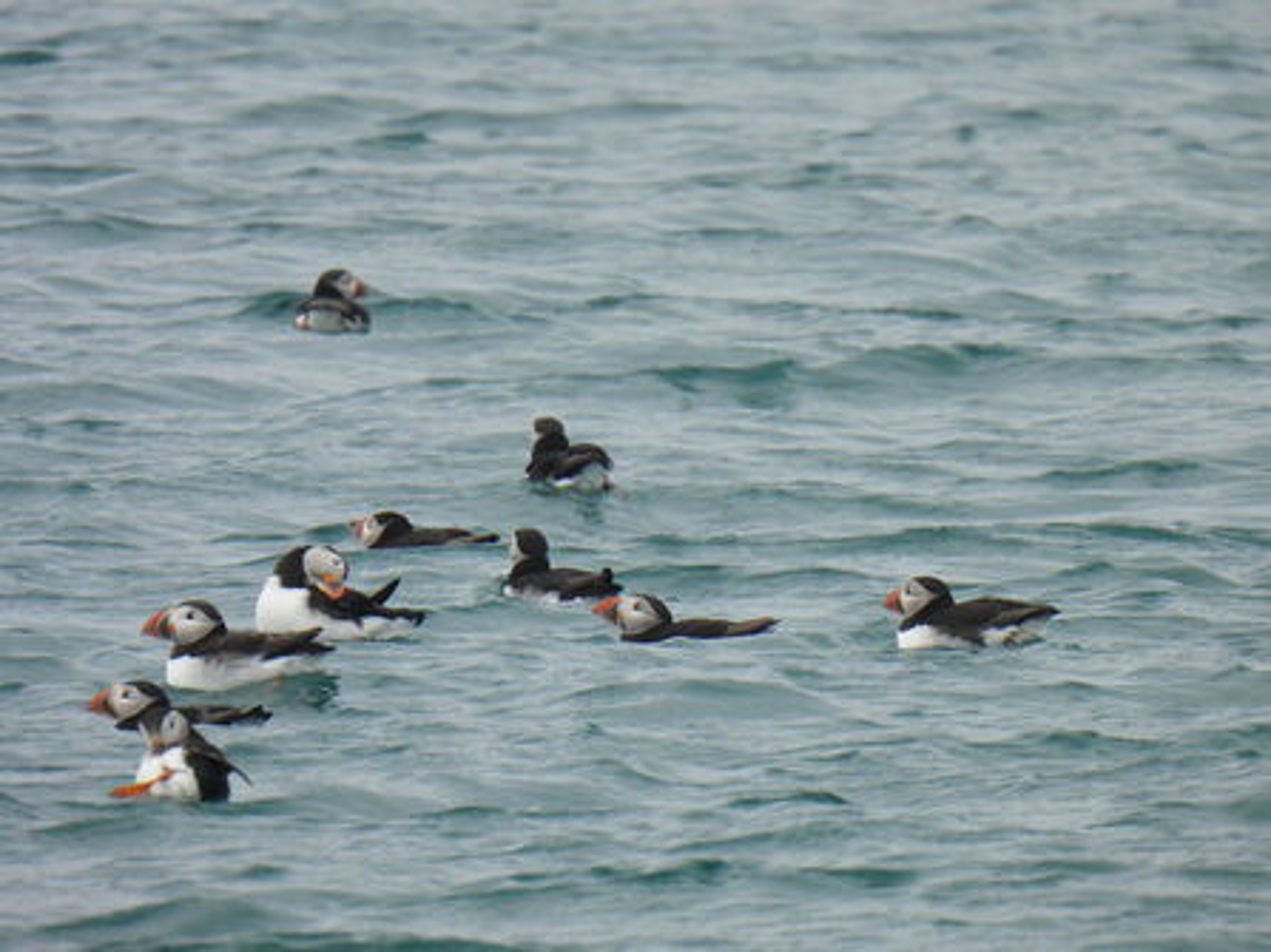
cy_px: 476
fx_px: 44049
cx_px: 636
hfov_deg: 1.7
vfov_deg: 1.2
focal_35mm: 1200
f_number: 6.3
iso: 100
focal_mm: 214
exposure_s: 1/500
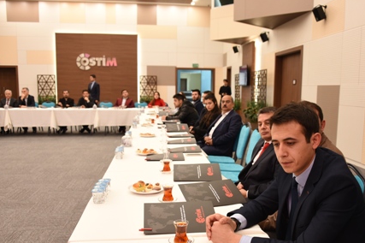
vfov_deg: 38.7
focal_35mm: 34
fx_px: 344
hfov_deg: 55.5
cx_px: 215
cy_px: 145
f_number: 4.5
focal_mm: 28
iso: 800
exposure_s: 1/80
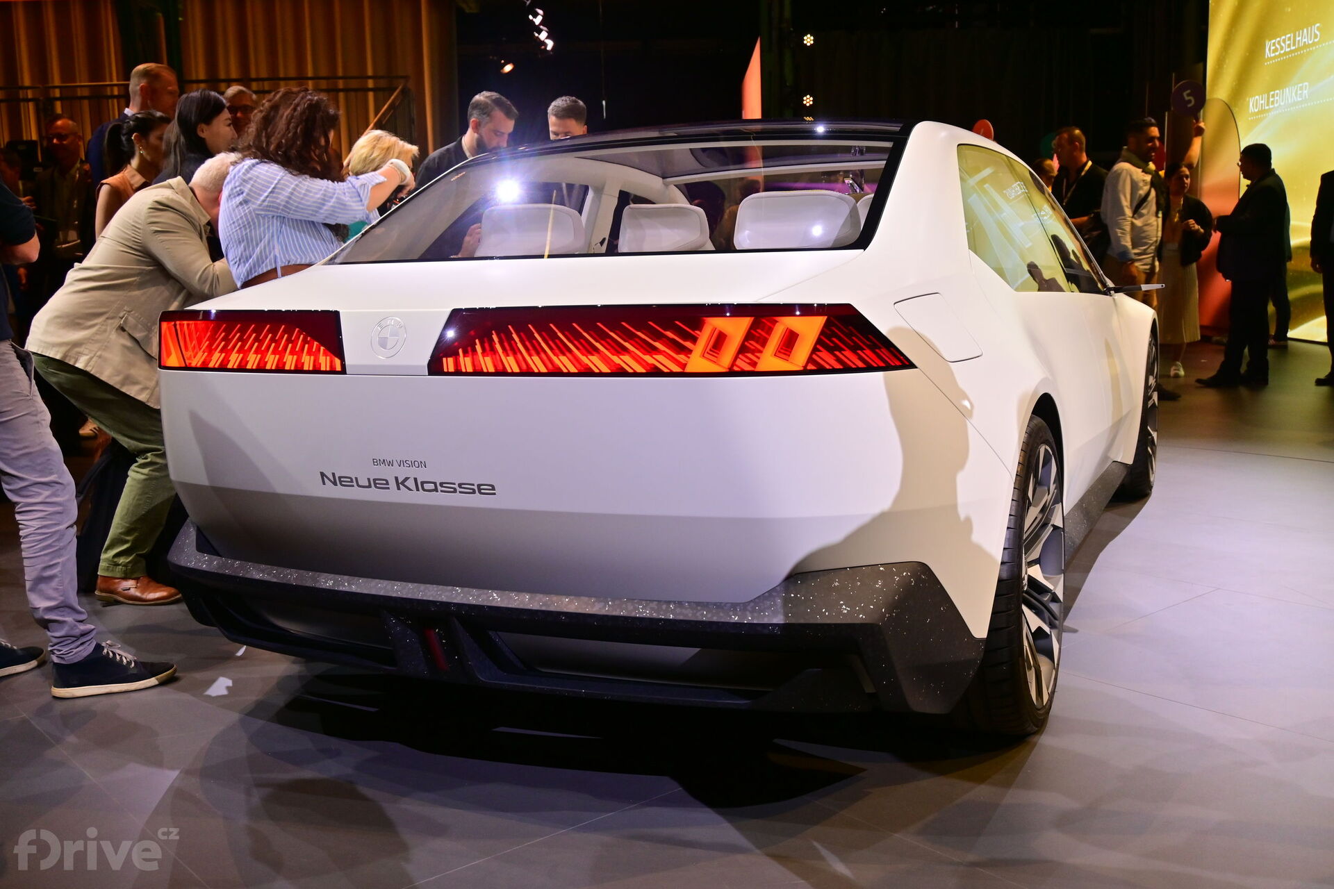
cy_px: 444
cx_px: 667
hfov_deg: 56.1
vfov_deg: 39.1
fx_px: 1251
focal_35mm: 34
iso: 500
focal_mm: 22.5
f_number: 4.5
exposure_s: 1/80
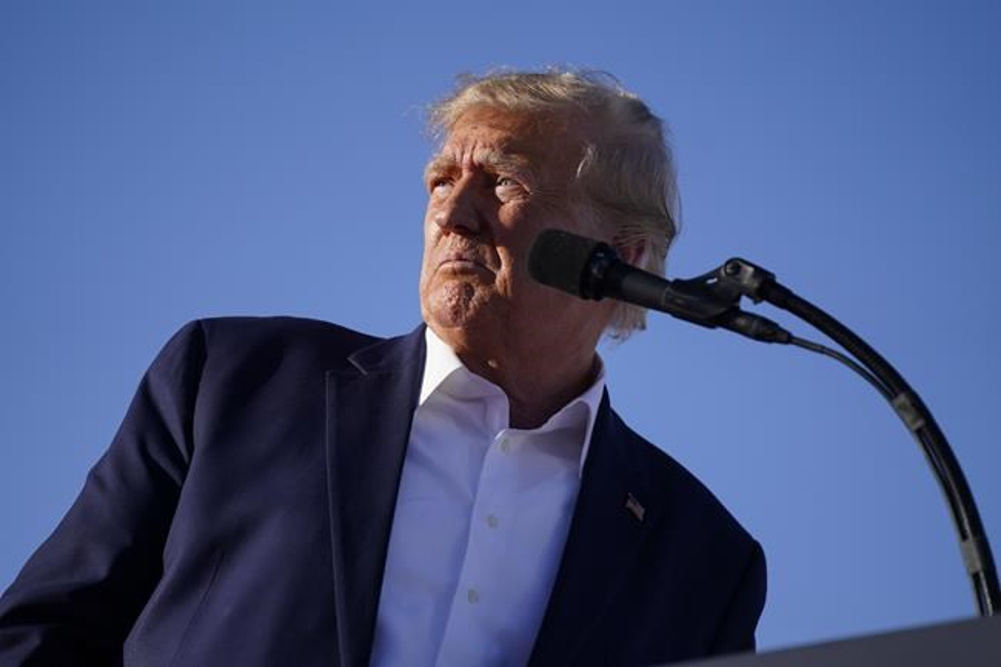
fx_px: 5059
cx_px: 500
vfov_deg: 7.5
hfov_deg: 11.3
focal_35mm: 182
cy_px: 334
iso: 200
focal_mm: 182
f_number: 2.8
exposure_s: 1/4000
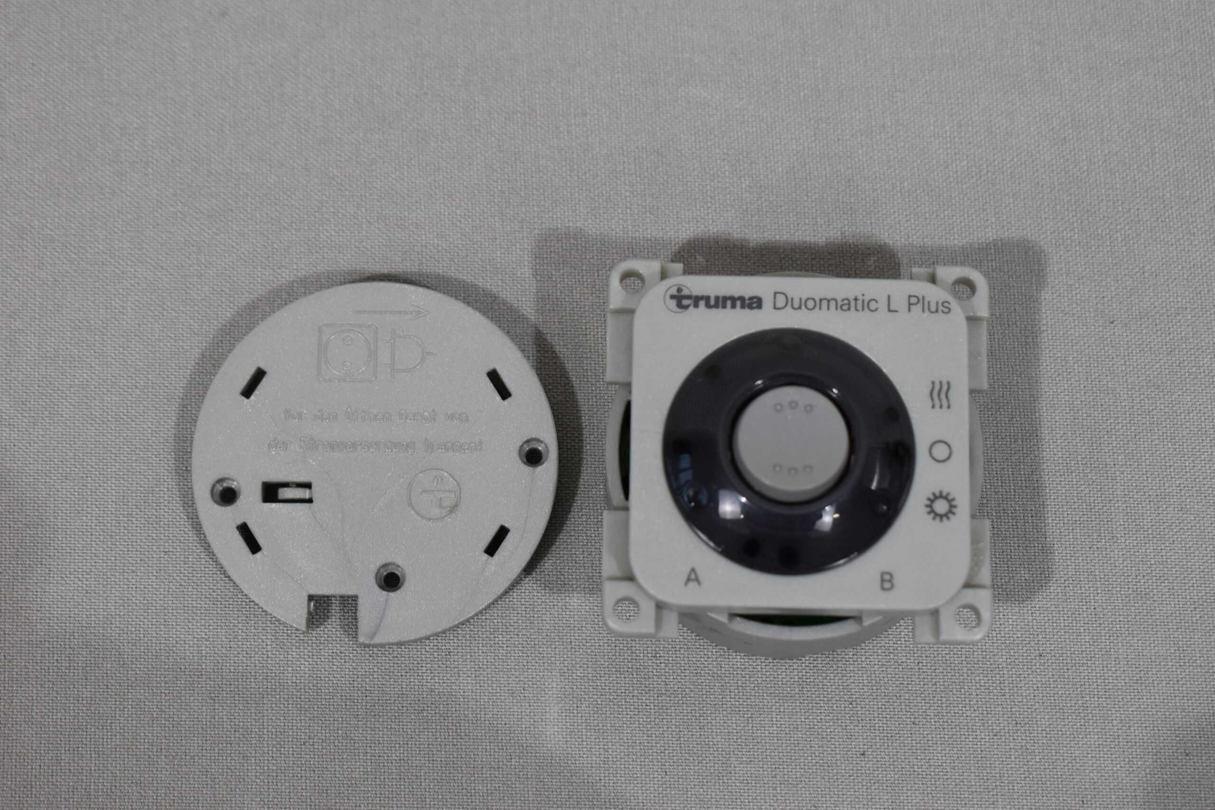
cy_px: 405
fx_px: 2784
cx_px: 608
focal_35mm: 82
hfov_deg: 24.6
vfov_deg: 16.6
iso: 400
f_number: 5.6
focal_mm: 55
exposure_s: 1/60
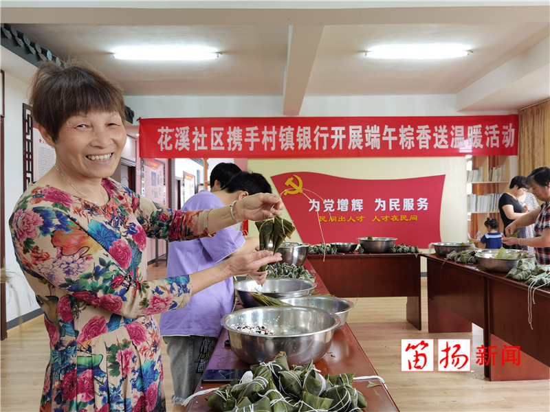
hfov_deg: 65.3
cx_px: 275
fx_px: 429
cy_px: 206
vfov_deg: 51.4
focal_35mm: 27
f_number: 1.9
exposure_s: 1/50
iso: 160
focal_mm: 6.71
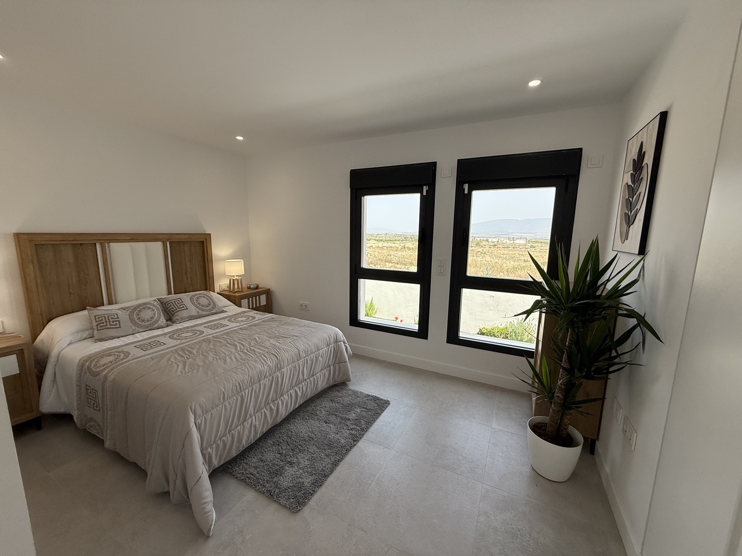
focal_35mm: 14
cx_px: 371
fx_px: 300
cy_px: 278
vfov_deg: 85.7
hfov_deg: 102.1
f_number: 2.2
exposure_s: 1/540
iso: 50
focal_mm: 2.22
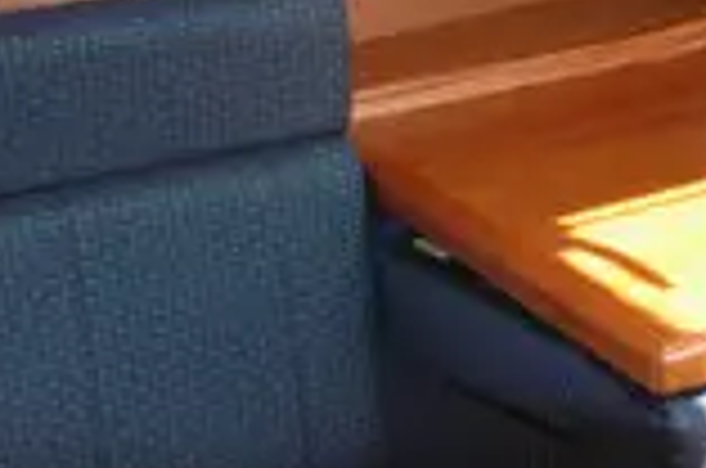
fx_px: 1683
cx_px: 672
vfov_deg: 15.1
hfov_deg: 22.9
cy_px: -135
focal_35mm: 86
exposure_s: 1/60
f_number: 4.5
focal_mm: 18
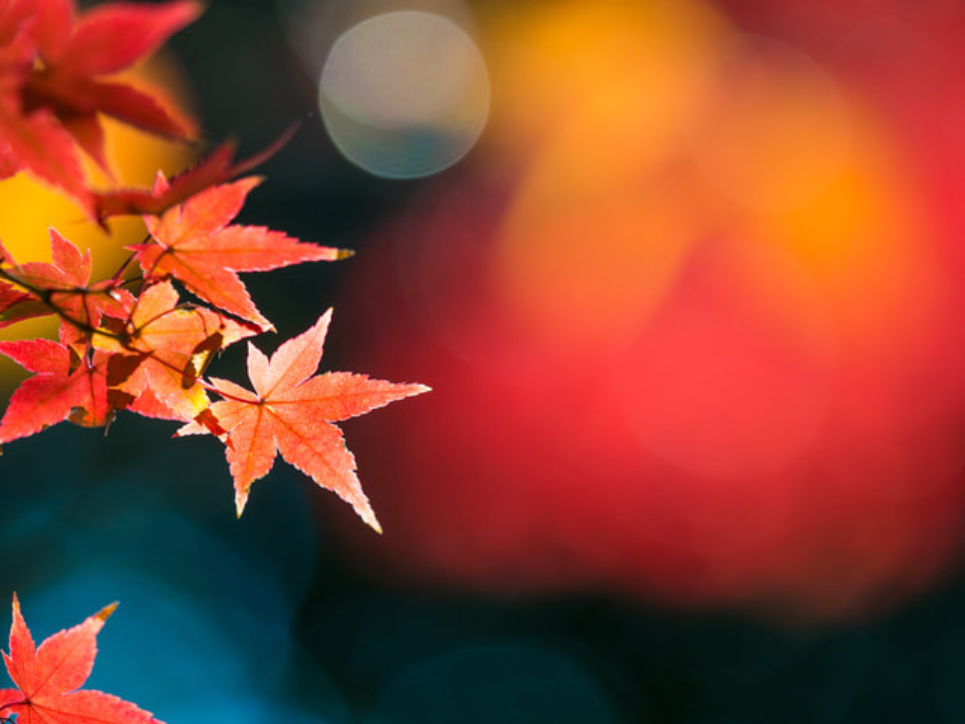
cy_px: 362
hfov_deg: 6.6
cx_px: 482
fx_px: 8363
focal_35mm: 300
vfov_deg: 5.0
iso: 200
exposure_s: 1/1250
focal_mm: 150
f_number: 2.8
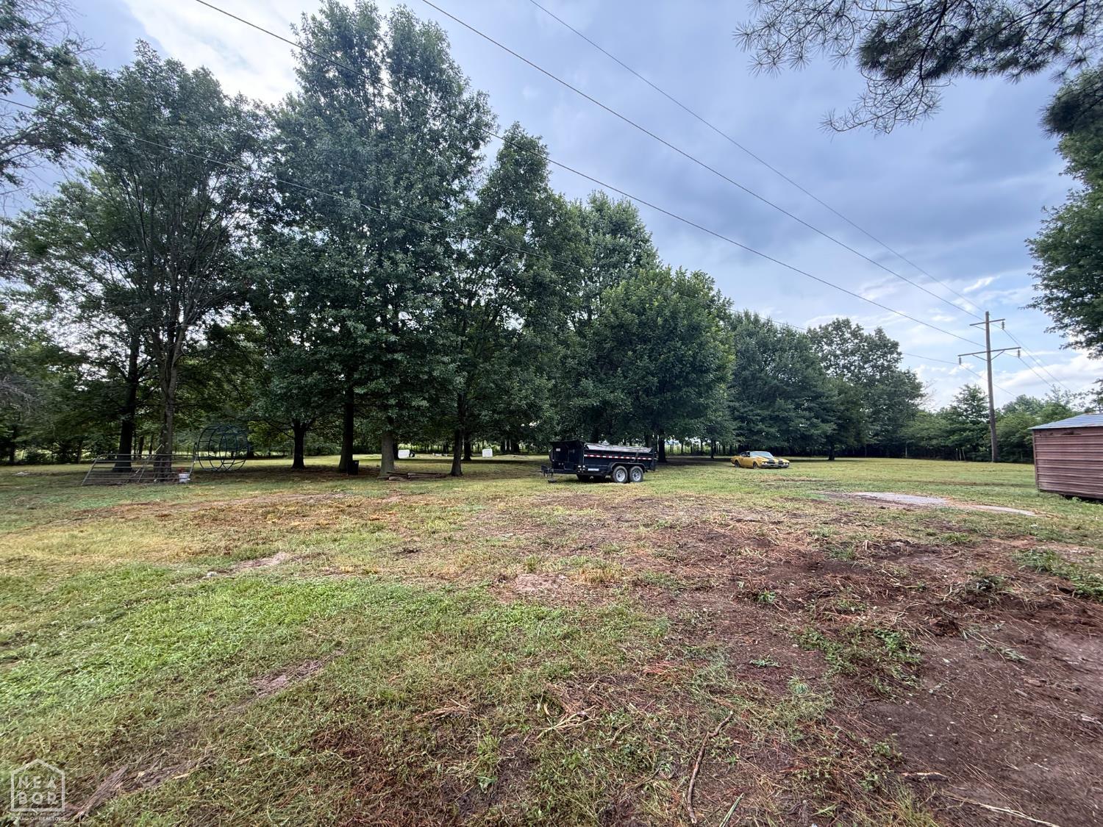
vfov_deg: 85.7
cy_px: 414
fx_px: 446
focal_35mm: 14
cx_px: 552
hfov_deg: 102.1
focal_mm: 2.22
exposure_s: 1/129
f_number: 2.2
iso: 64
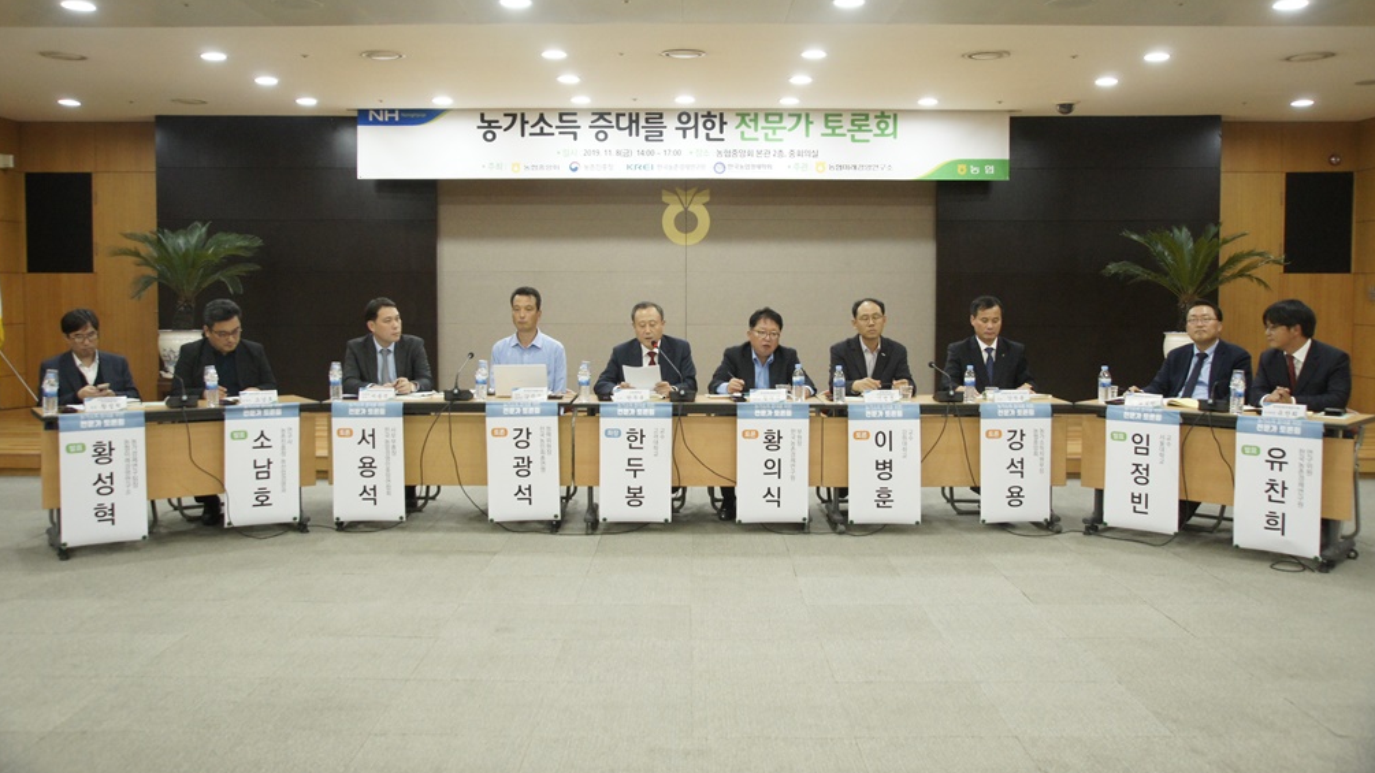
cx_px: 687
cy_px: 340
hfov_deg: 61.0
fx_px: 1167
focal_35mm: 32
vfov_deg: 36.6
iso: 1600
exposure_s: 1/200
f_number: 4
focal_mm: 20
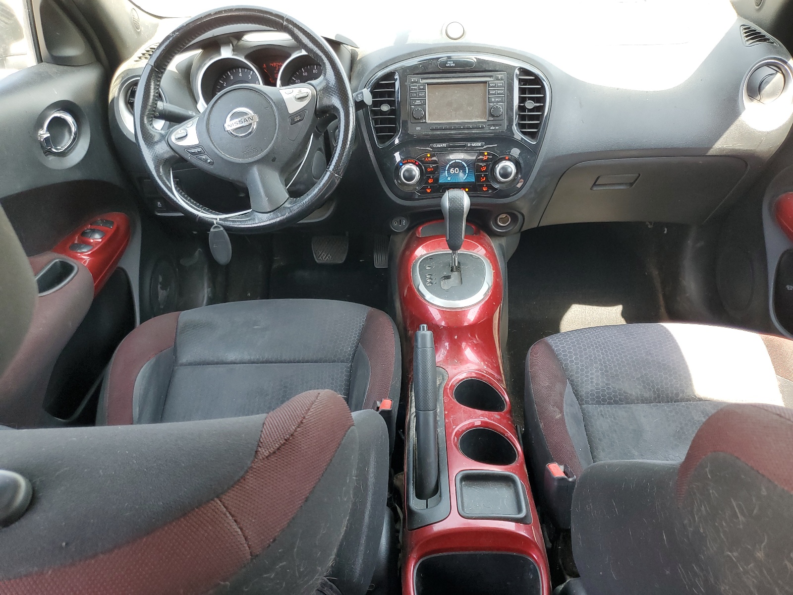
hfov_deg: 67.3
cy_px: 298
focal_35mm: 26
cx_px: 396
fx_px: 596
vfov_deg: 53.1
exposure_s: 1/120
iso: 73
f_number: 1.5
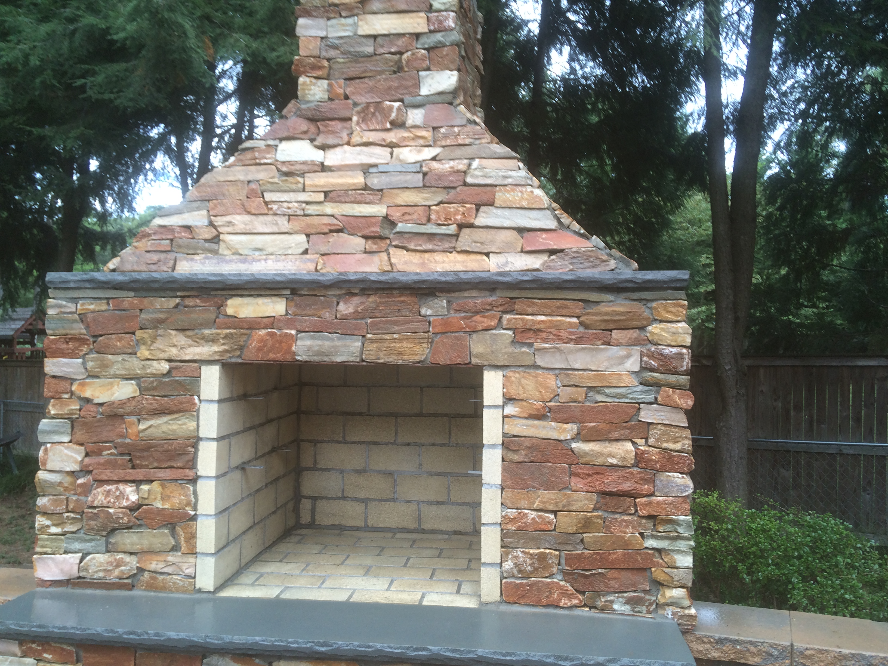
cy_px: 333
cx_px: 444
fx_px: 744
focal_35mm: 29
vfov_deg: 48.2
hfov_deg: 61.7
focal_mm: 4.15
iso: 40
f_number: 2.2
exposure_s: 1/120
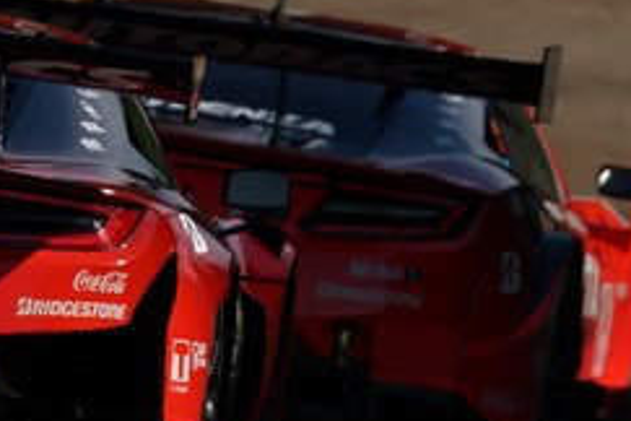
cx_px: 114
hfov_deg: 1.2
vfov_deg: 0.8
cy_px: 460
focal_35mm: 1779
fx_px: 31179
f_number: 9
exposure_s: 1/1000
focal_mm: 600
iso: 200
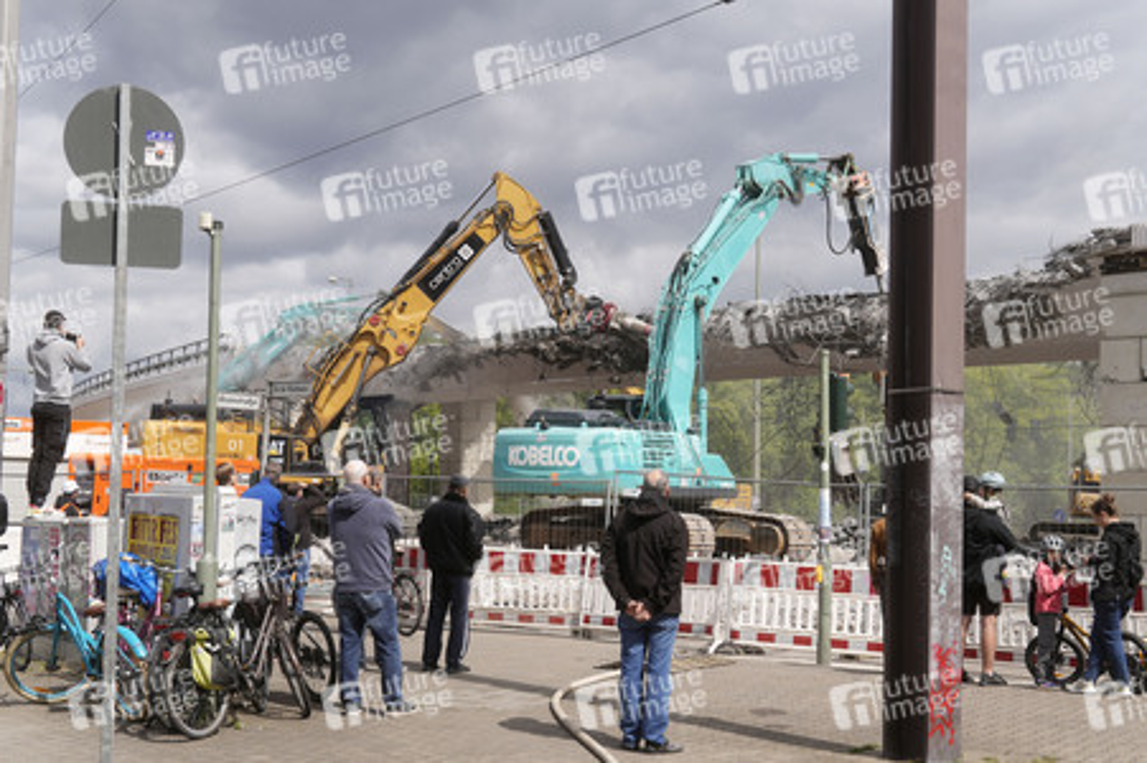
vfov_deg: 29.8
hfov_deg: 43.6
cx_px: 574
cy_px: 382
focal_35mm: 45
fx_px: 1433
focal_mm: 30
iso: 100
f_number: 6.3
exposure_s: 1/640
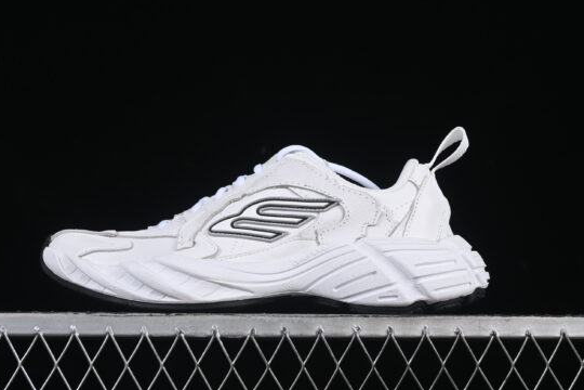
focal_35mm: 80
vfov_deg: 17.1
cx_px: 277
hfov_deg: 25.4
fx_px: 1298
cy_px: 178
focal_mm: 48
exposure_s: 1/80
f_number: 8
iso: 160
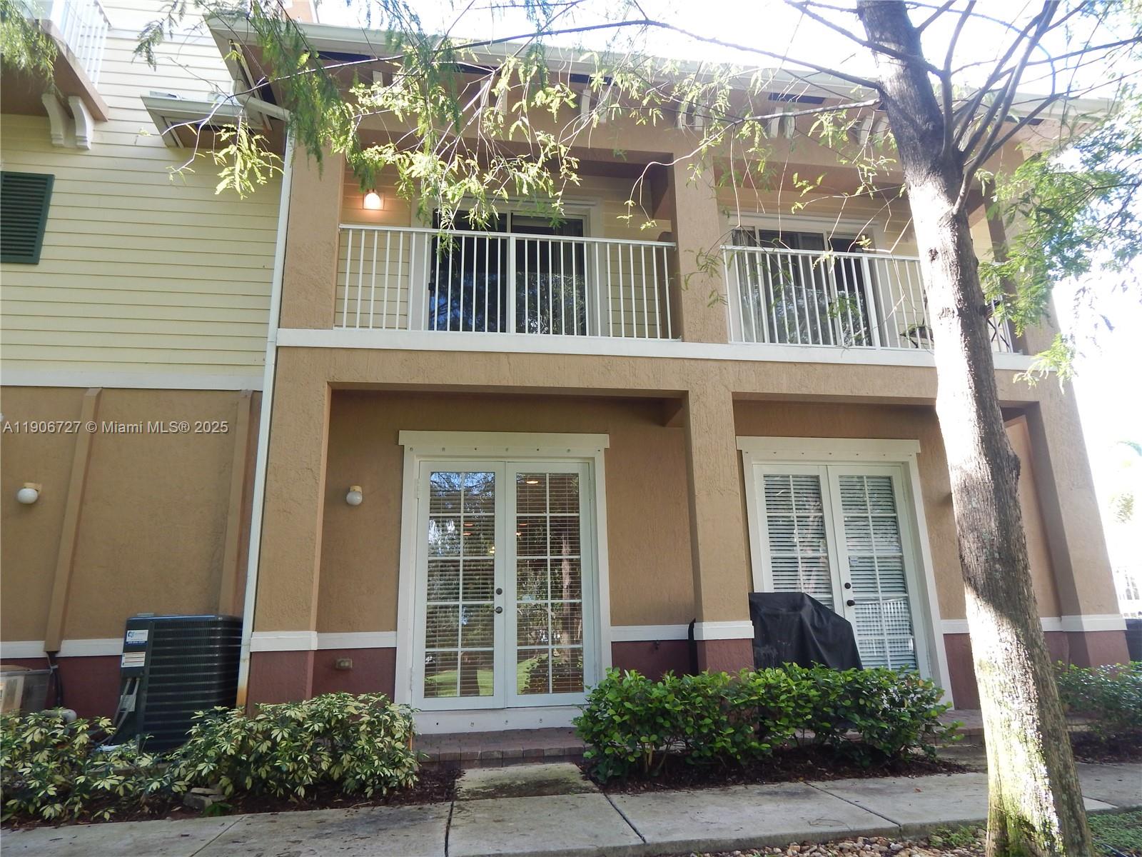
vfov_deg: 61.1
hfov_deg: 76.4
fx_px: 726
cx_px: 571
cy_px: 428
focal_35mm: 22
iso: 125
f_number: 3
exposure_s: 1/100
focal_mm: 4
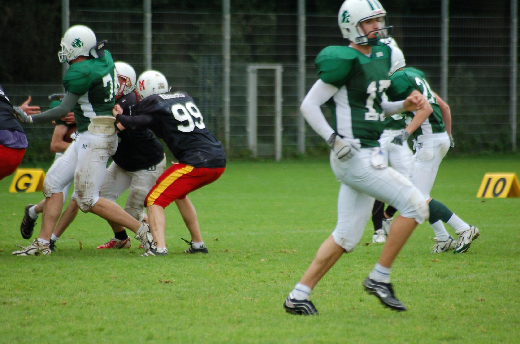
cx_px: 260
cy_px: 172
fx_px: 5190
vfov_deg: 3.8
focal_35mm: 360
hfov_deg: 5.7
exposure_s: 1/500
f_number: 5.3
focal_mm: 240
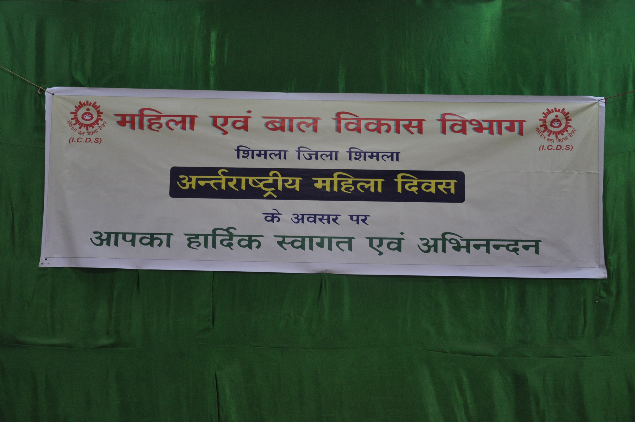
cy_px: 211
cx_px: 318
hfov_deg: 53.2
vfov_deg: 36.8
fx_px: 634
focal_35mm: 36
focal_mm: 24
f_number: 4
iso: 560
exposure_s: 1/15
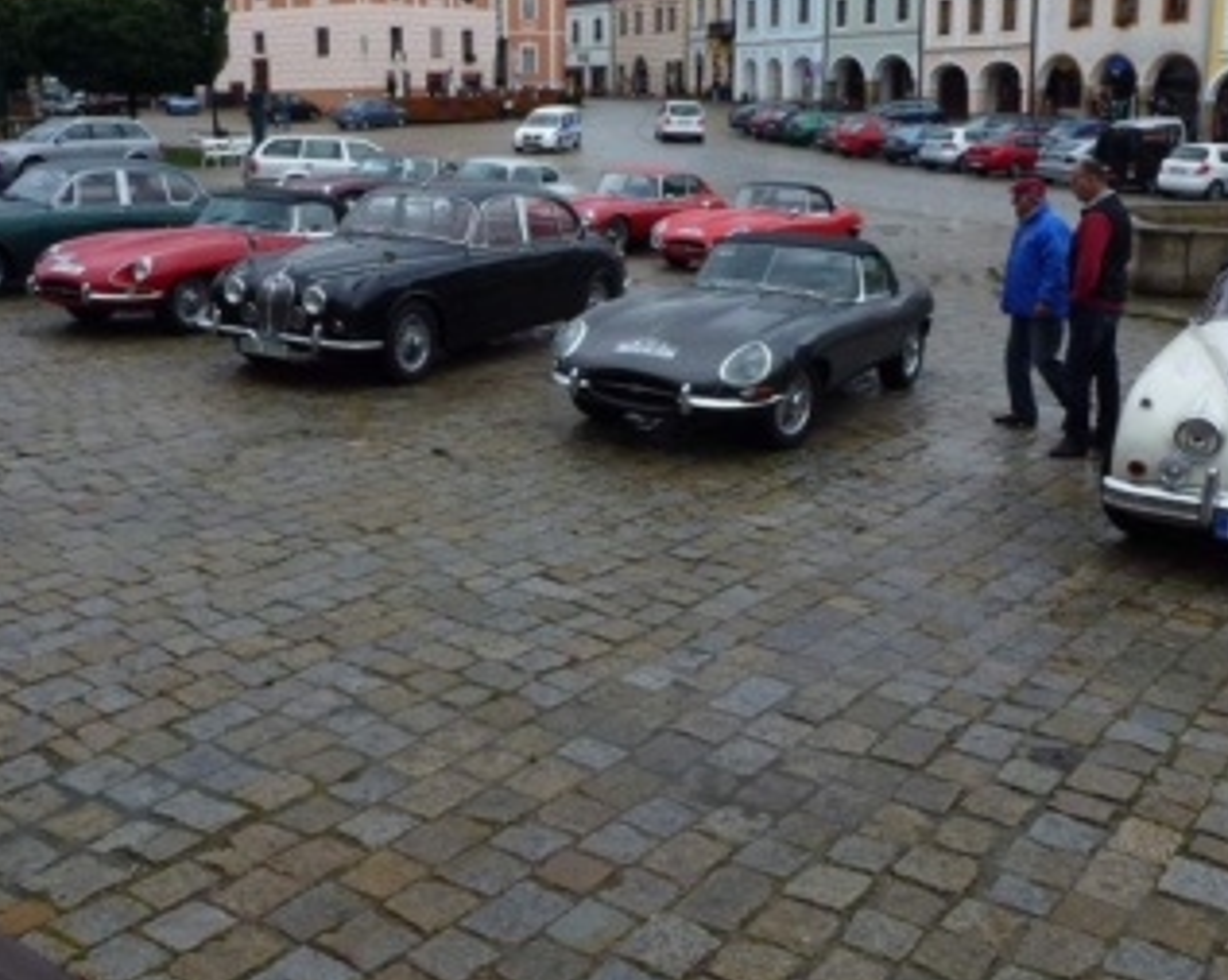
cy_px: 362
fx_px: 1343
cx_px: 550
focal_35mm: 37
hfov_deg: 49.0
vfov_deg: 39.8
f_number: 4
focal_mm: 4.3
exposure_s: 1/160
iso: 100
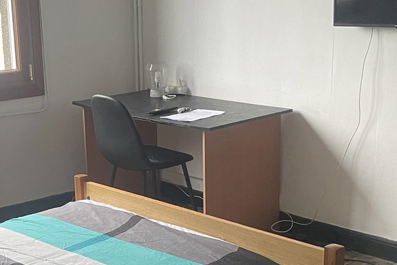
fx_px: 827
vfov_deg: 18.0
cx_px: 127
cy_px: 218
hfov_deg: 26.8
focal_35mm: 75
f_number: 1.6
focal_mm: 4.2
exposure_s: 1/79
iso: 125
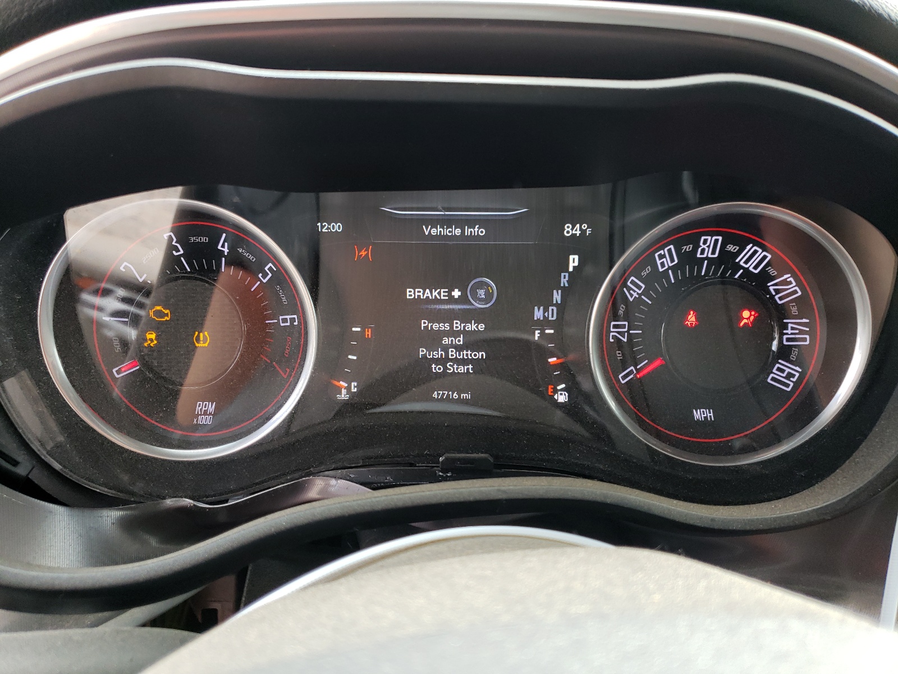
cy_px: 337
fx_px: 674
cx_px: 449
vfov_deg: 53.1
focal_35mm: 26
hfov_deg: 67.3
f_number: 1.5
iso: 67
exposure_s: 1/120
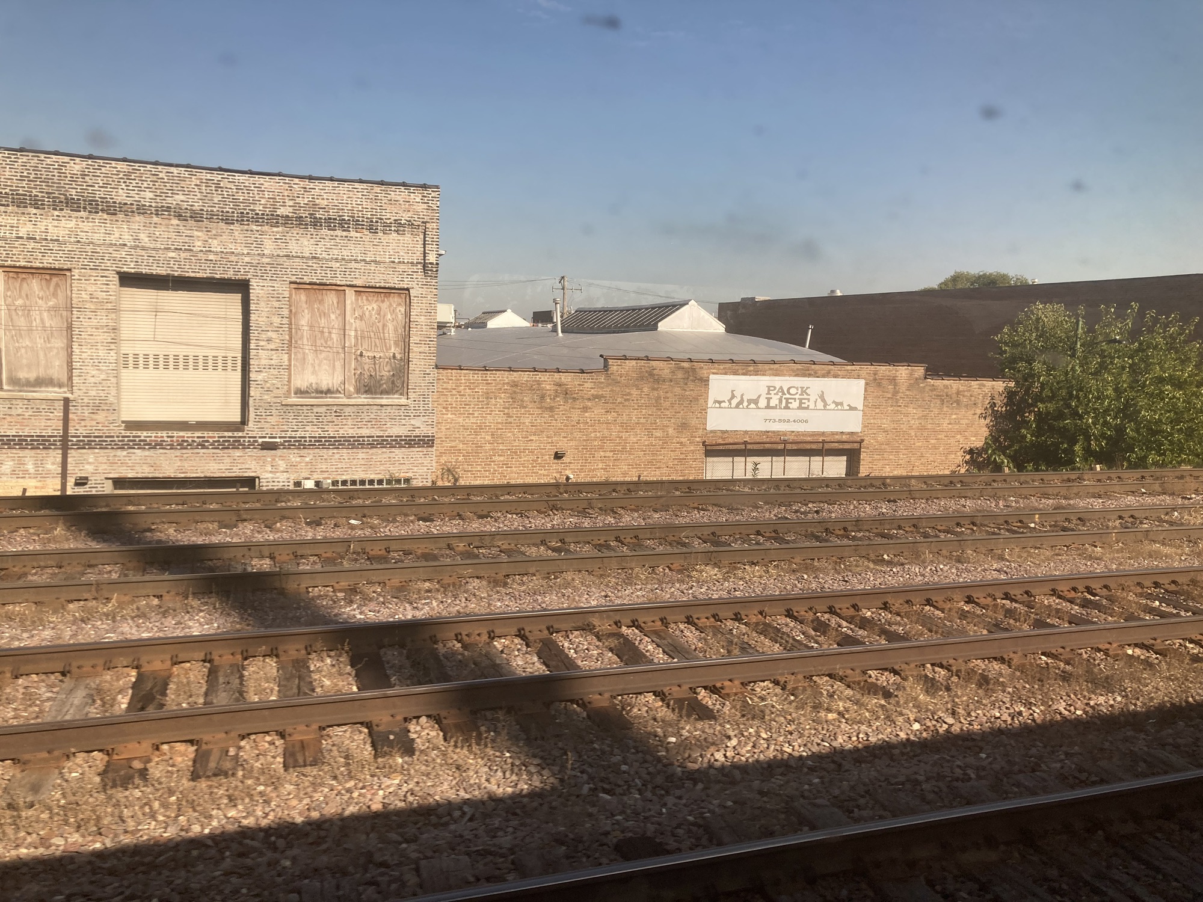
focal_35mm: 28
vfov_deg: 49.7
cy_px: 451
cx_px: 602
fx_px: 973
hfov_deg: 63.4
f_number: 1.8
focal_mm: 3.99
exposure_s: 1/600
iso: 20
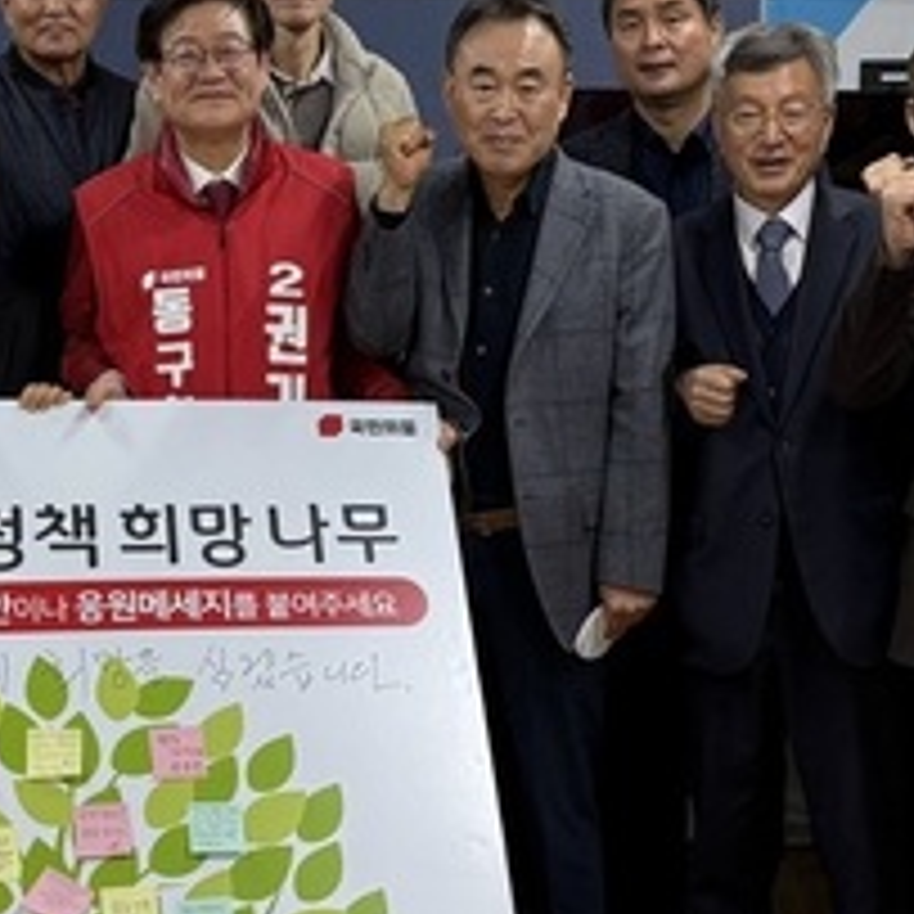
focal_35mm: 47
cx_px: 275
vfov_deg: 36.0
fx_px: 1404
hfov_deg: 35.6
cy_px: 410
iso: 125
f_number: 1.78
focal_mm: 6.76
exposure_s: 1/60.2
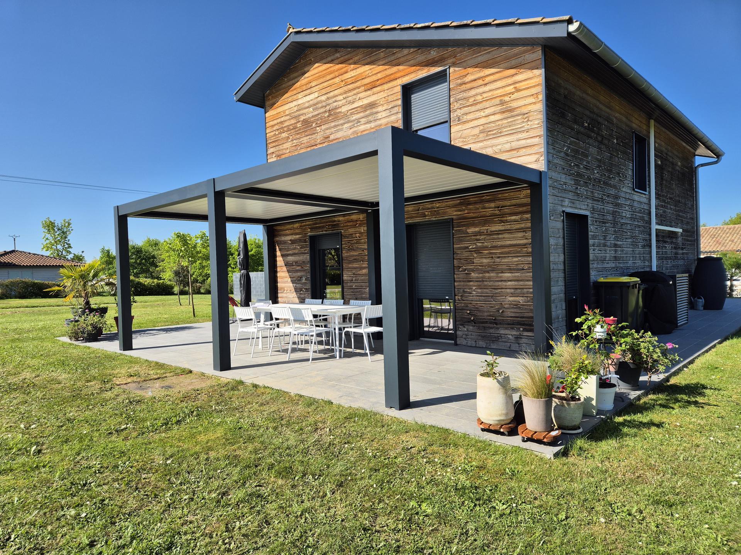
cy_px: 278
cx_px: 370
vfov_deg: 58.9
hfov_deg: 73.9
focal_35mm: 23
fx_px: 492
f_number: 1.8
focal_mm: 5.4
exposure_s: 1/1472
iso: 25
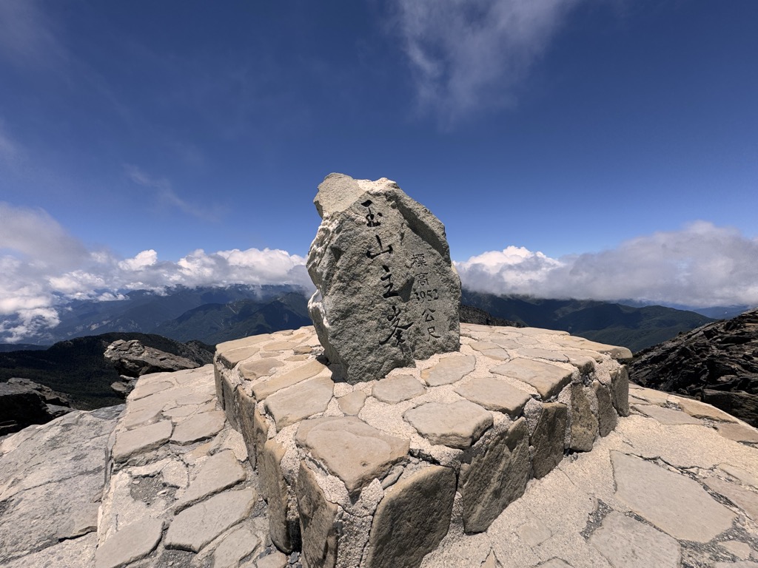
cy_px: 284
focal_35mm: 14
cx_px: 379
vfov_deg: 85.7
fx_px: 307
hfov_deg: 102.1
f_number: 2.2
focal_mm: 2.22
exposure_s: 1/2985
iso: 50
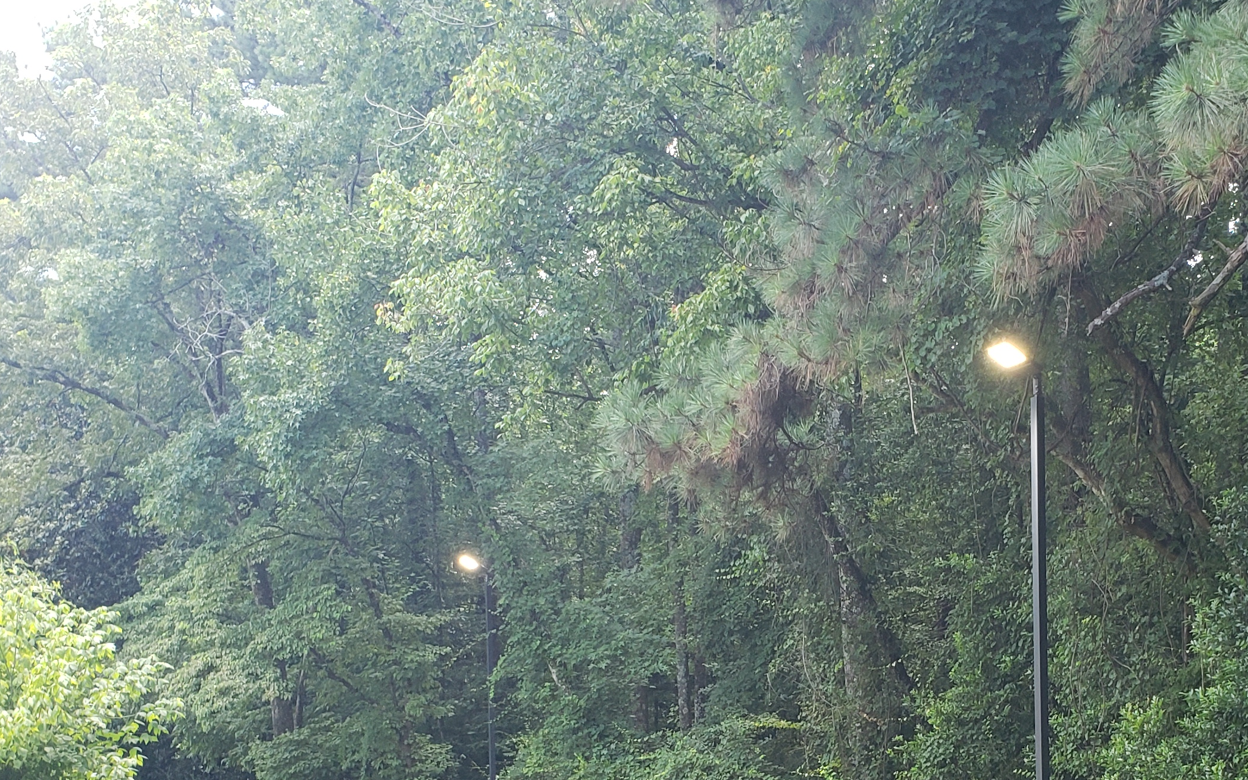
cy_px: 784
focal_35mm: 53
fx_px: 1802
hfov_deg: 37.6
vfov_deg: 23.4
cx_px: 880
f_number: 2.4
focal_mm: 4.3
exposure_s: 1/120
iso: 100
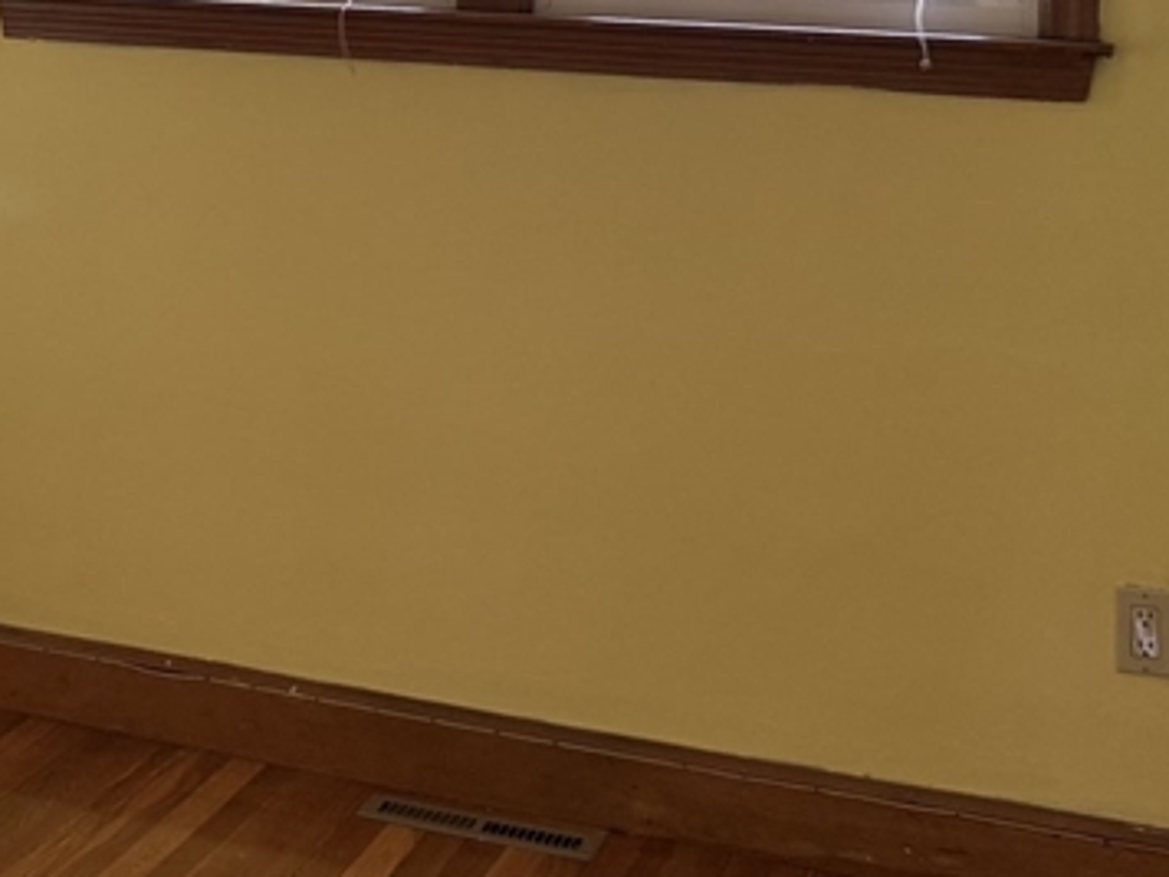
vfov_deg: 20.4
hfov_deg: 27.1
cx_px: 99
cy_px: -76
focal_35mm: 69
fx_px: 2330
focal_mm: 6.76
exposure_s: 1/60
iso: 160
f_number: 1.78
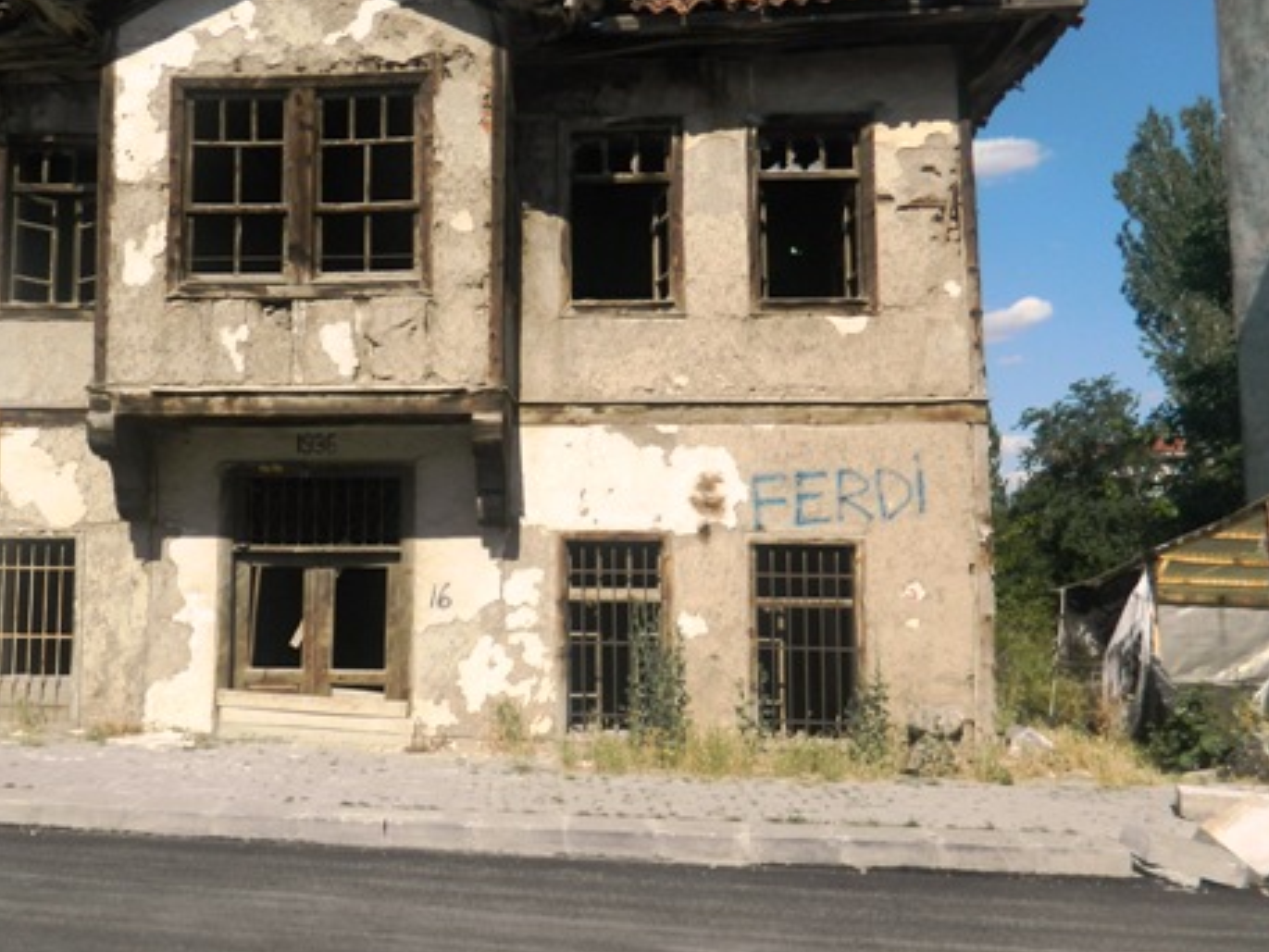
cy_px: 444
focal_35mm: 35
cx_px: 430
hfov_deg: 51.7
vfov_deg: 40.7
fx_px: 1283
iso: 80
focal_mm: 4.5
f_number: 8.7
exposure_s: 1/250
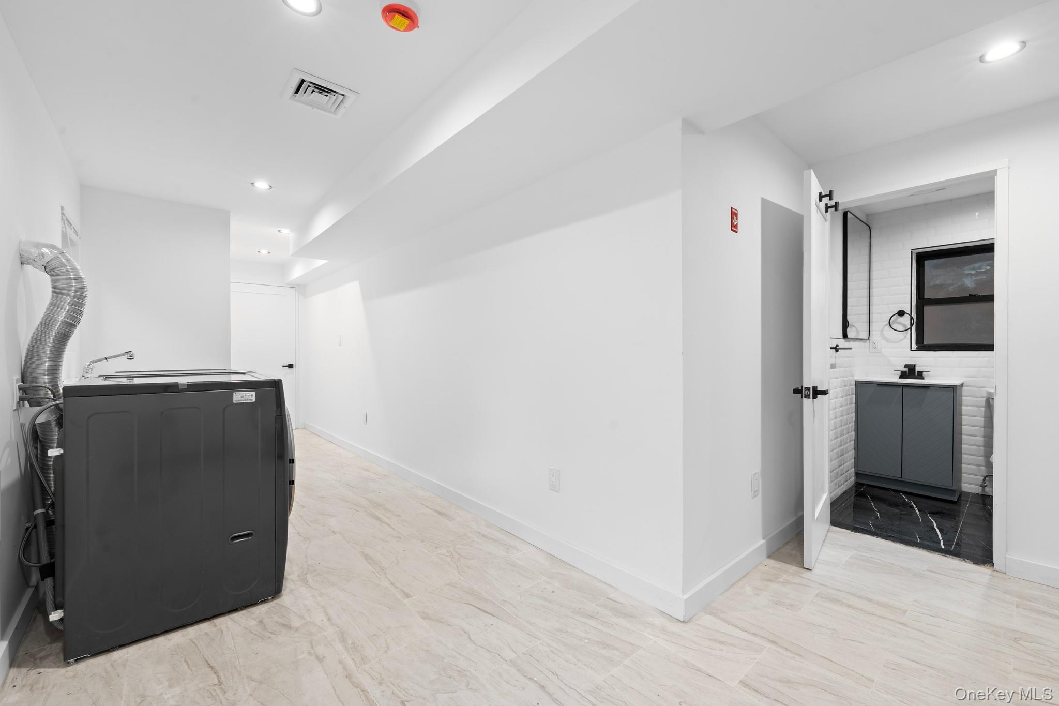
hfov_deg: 104.3
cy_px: 353
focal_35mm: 14
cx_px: 530
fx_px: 412
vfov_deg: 81.2
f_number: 10
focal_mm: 14
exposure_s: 1/2
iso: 400
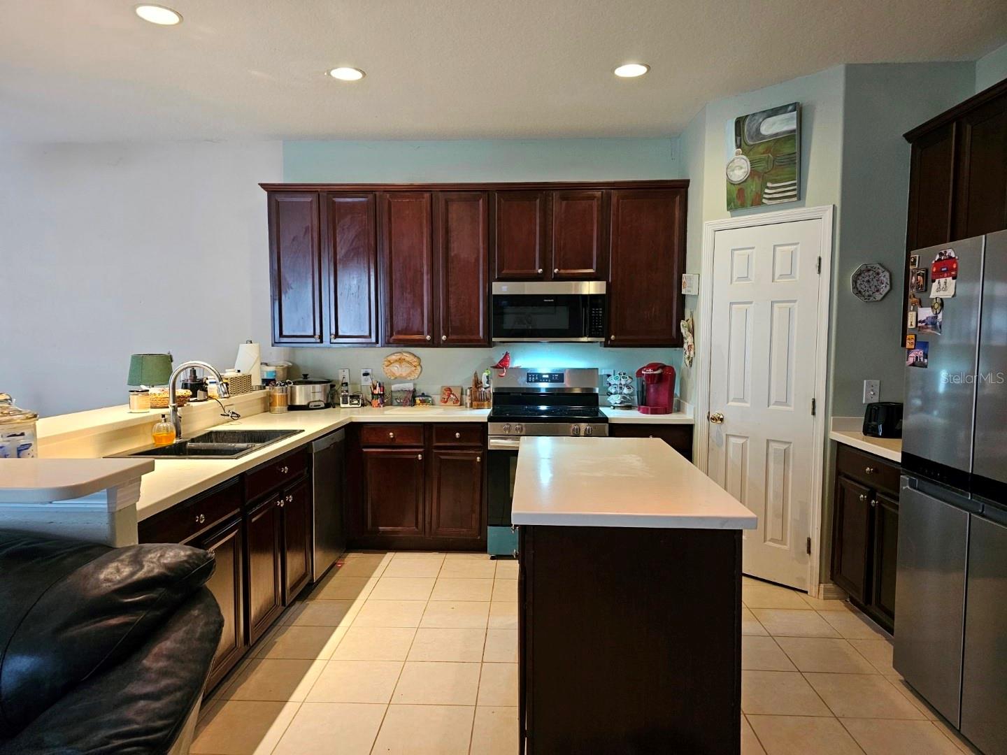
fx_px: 669
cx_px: 504
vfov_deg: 58.9
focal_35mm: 23
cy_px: 378
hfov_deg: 73.9
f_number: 1.7
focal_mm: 6.3
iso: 800
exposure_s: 1/60
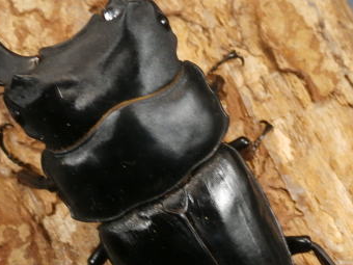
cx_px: 120
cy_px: 125
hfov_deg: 15.6
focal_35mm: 126
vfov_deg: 11.8
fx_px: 1285
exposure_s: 1/80
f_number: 4.3
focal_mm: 11.86
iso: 200
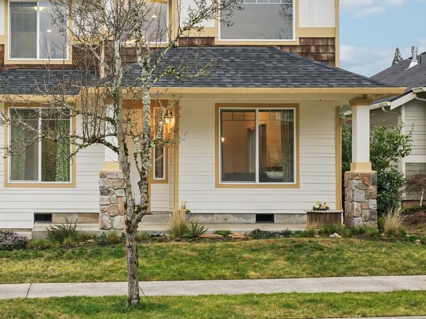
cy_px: 91
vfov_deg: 25.9
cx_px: 57
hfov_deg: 32.9
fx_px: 689
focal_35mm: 56
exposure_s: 1/13
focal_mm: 32
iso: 400
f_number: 8
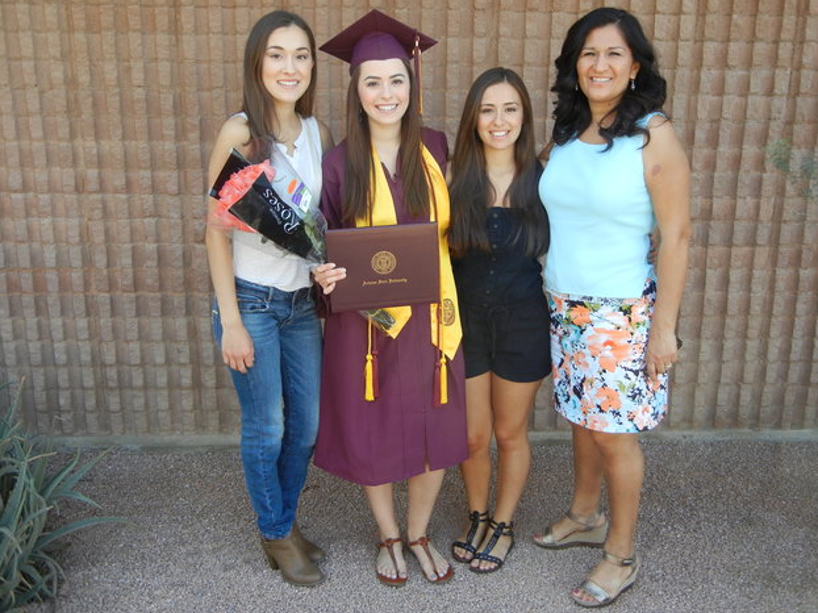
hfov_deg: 52.6
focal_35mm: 35
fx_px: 827
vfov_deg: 40.7
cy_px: 299
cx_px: 412
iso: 160
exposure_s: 1/122
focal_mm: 6.2
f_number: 3.6
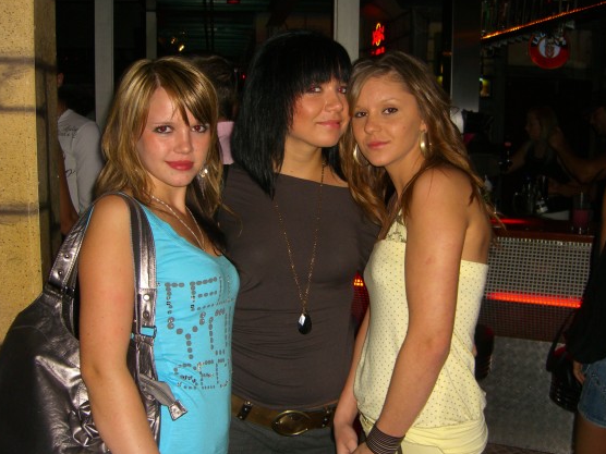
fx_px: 718
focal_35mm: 41
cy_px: 231
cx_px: 317
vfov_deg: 35.1
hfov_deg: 45.8
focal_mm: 7.9
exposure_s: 1/60
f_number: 2.8
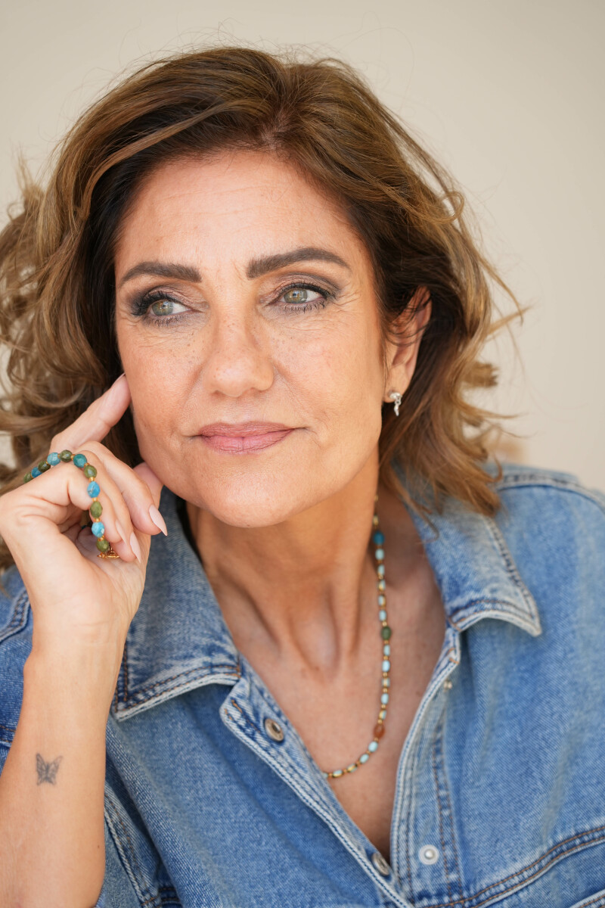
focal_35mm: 105
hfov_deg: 13.0
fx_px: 2647
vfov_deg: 19.5
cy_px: 454
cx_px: 302
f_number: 4
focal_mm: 105
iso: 500
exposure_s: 1/250
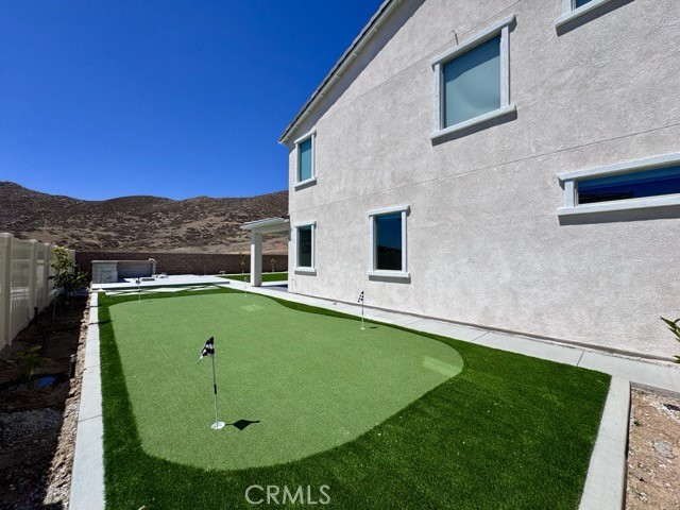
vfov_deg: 85.7
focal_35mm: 14
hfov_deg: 102.1
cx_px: 340
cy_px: 255
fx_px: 275
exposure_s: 1/3906
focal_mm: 2.22
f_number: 2.2
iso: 40
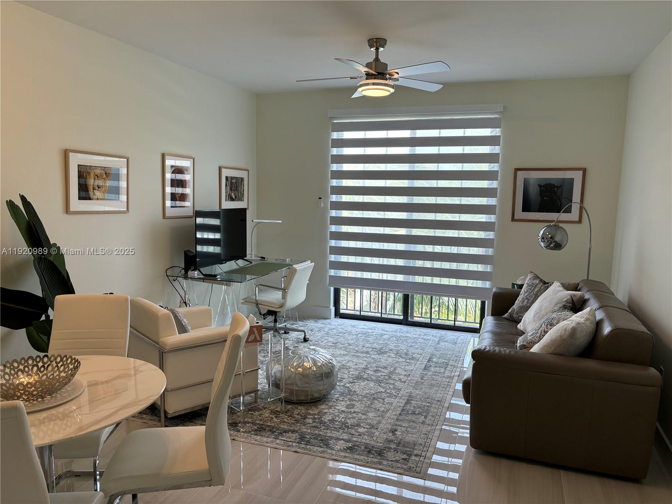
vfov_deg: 53.1
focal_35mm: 26
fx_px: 505
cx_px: 336
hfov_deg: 67.3
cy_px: 252
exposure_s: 1/120
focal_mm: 5.96
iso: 50
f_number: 1.6
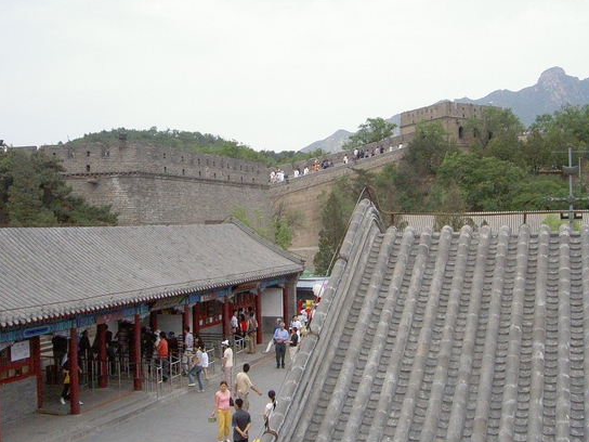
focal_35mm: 43
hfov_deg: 43.8
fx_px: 732
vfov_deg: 33.6
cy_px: 211
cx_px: 305
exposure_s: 1/2000
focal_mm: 8
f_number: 4.7
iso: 400
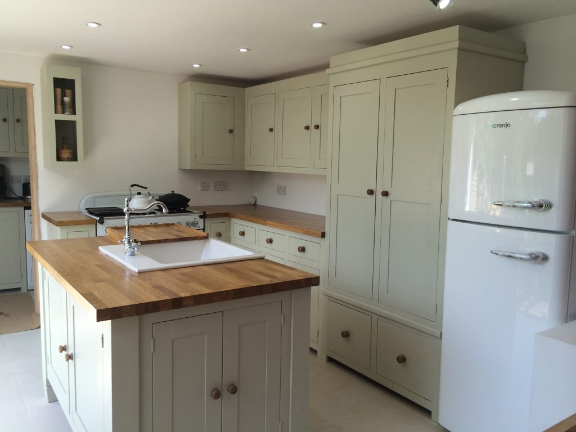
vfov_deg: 46.8
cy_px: 216
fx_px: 499
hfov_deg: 60.0
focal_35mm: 30
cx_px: 288
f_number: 2.2
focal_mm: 4.12
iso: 32
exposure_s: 1/214
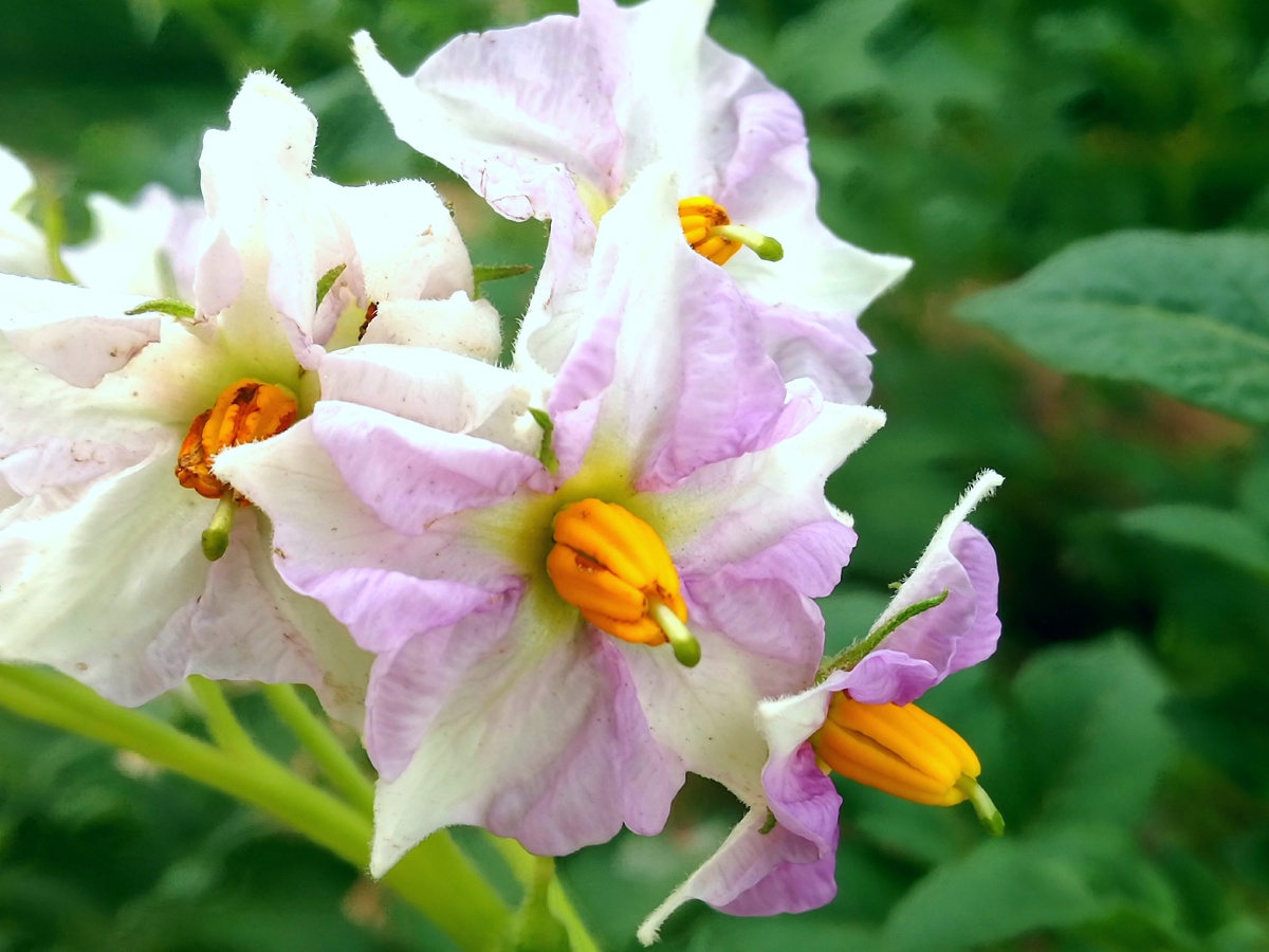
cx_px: 634
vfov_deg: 26.1
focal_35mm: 56
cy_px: 476
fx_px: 2053
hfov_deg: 34.3
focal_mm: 4.5
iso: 50
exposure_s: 1/133
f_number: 2.2
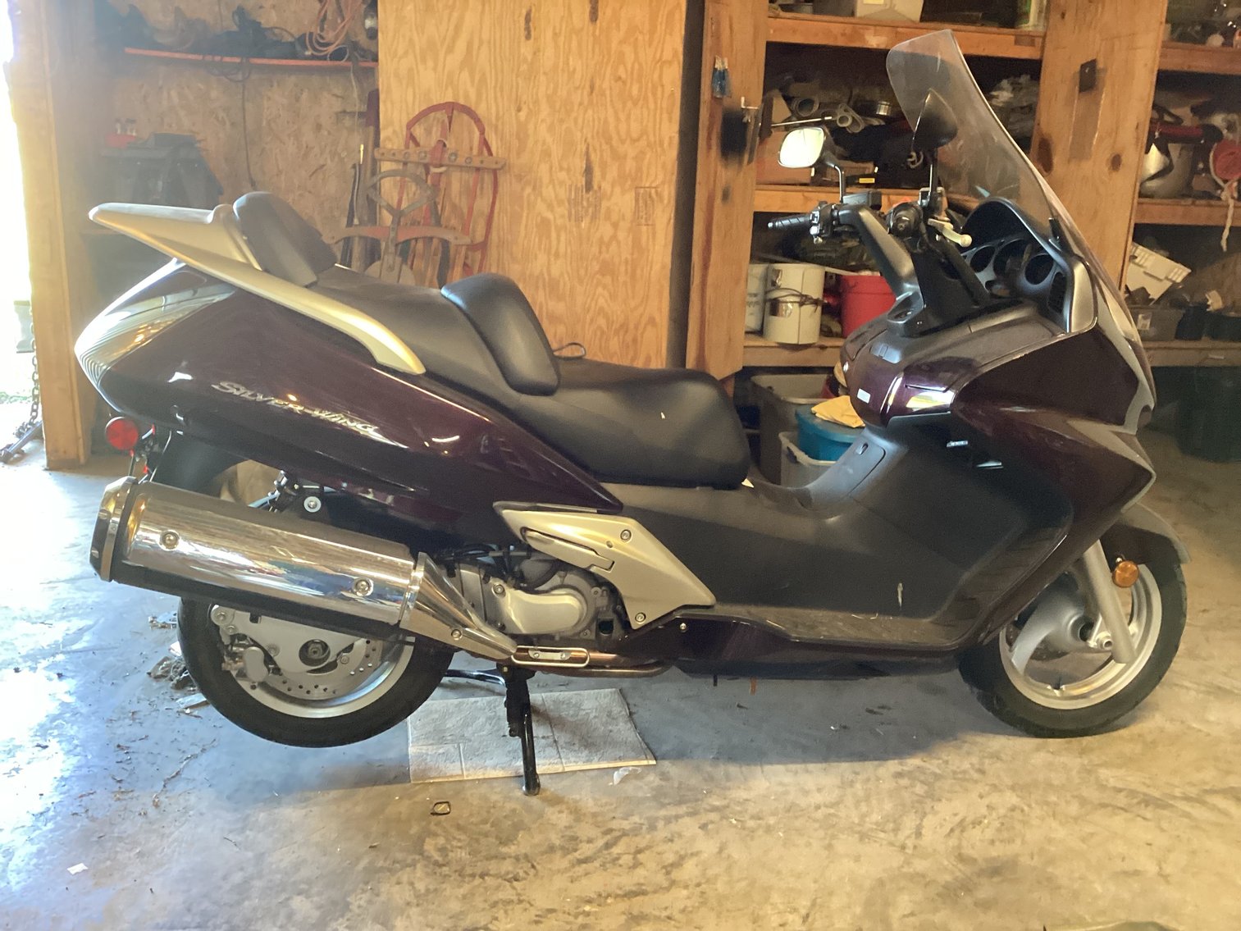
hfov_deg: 58.3
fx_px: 1111
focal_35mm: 31
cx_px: 620
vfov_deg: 45.4
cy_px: 466
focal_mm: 3.3
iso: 320
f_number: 2.4
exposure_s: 1/60
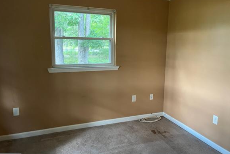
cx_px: 118
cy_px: 68
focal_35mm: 30
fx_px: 192
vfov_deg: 43.5
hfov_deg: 61.9
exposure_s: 1/60
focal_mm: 5.1
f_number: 1.6
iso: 400
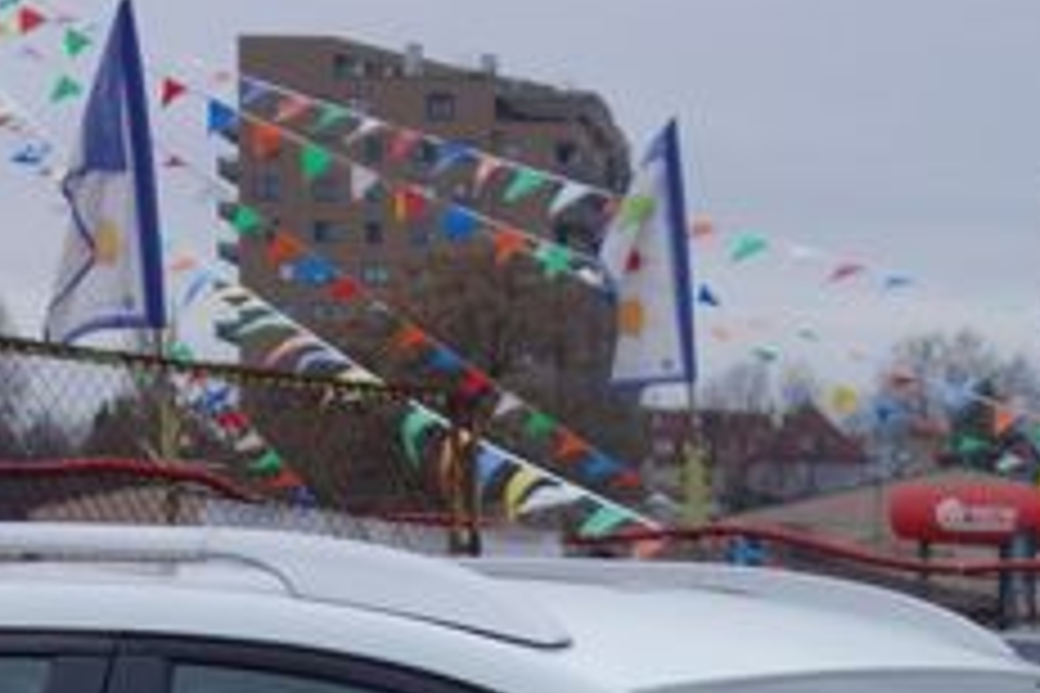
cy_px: 1303
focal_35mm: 124
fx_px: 3582
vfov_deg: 10.3
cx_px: 855
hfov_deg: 16.4
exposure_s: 1/2000
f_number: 1.8
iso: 125
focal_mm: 10.4
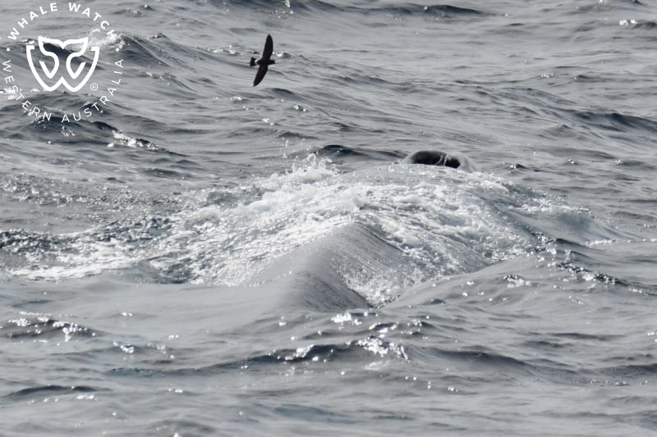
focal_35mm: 450
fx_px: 8210
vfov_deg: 3.1
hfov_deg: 4.6
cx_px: 328
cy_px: 218
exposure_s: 1/2000
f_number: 8
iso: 280
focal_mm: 300
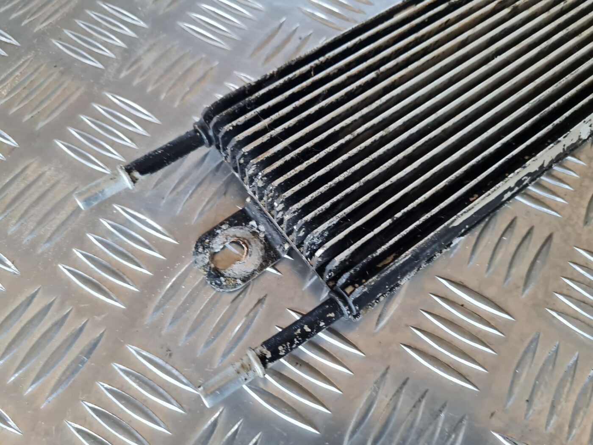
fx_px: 445
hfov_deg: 67.3
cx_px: 296
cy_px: 222
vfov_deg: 53.1
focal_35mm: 26
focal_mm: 5.4
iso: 250
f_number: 1.8
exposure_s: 1/100
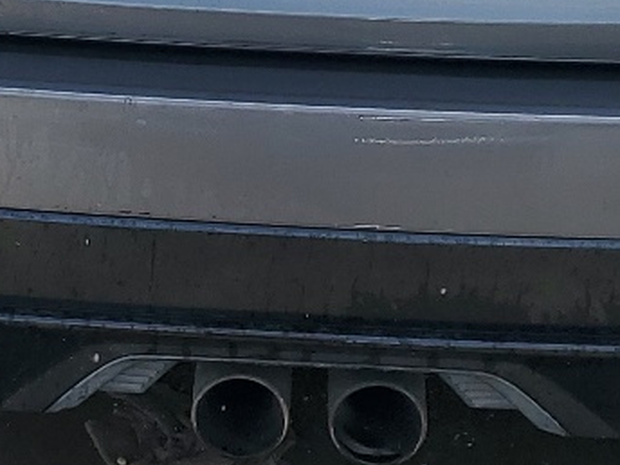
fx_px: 2167
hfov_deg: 16.3
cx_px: 263
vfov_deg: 12.1
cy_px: -41
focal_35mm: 121
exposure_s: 1/2500
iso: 50
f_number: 1.5
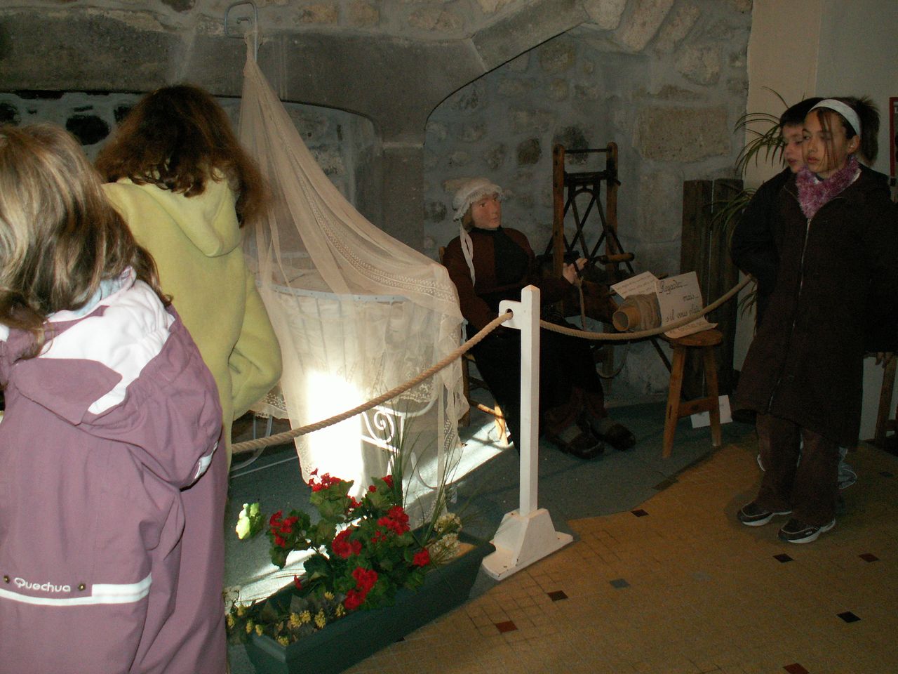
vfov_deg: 40.7
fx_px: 908
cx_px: 449
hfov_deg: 52.6
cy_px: 337
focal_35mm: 35
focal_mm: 5.86
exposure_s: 1/60
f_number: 2.8
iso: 160
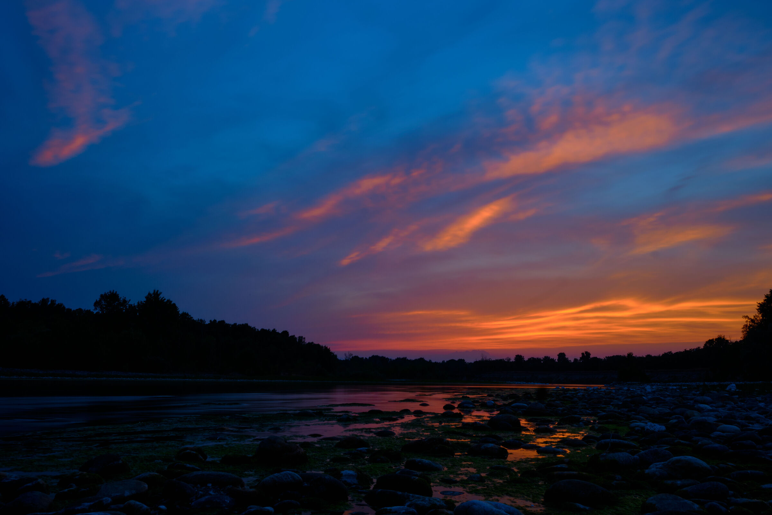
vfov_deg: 45.0
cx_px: 386
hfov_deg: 63.7
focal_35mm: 29
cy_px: 258
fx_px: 622
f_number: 16
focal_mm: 19.6
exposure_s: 60
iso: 125
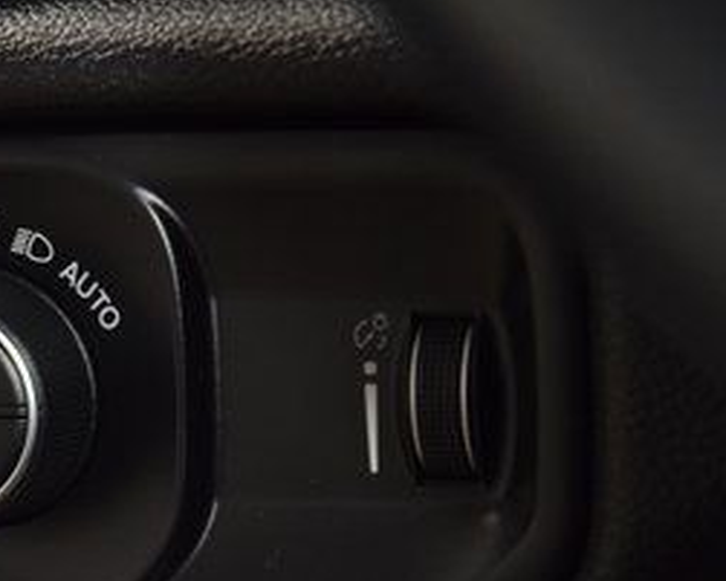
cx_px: -38
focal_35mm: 251
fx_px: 5395
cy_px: 426
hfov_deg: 7.7
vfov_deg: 6.2
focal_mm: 70
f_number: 4.5
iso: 1600
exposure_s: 1/60
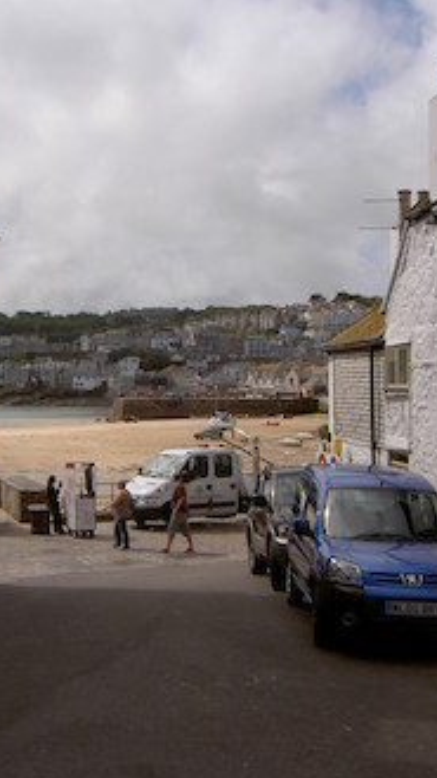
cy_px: 393
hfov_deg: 26.5
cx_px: 180
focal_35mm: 45
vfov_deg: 45.5
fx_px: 927
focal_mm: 5.6
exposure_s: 1/800
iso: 50
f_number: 4.7
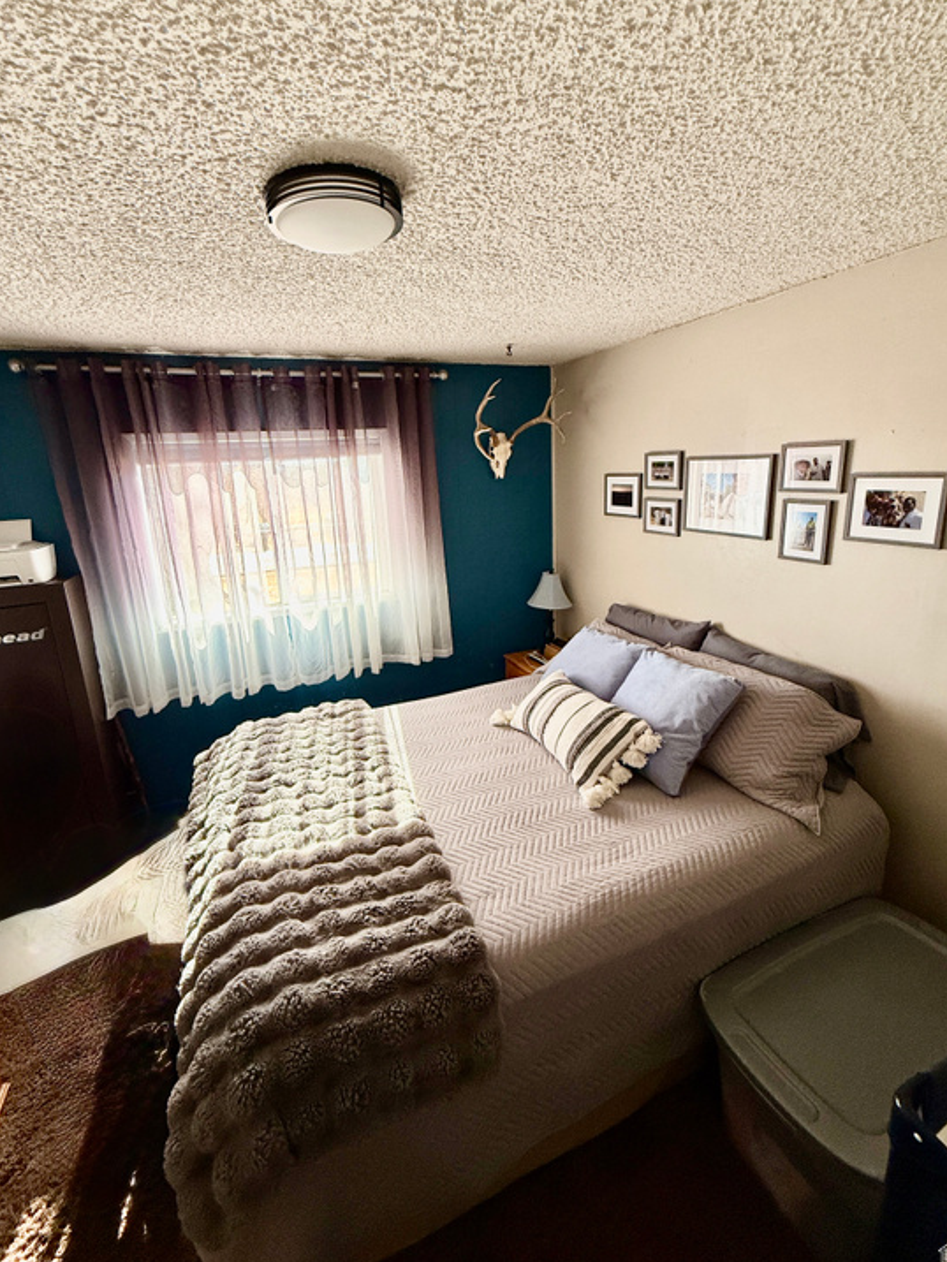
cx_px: 459
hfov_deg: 81.7
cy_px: 593
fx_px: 547
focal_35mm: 15
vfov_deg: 98.0
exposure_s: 1/99
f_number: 2.2
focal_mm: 2.22
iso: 160
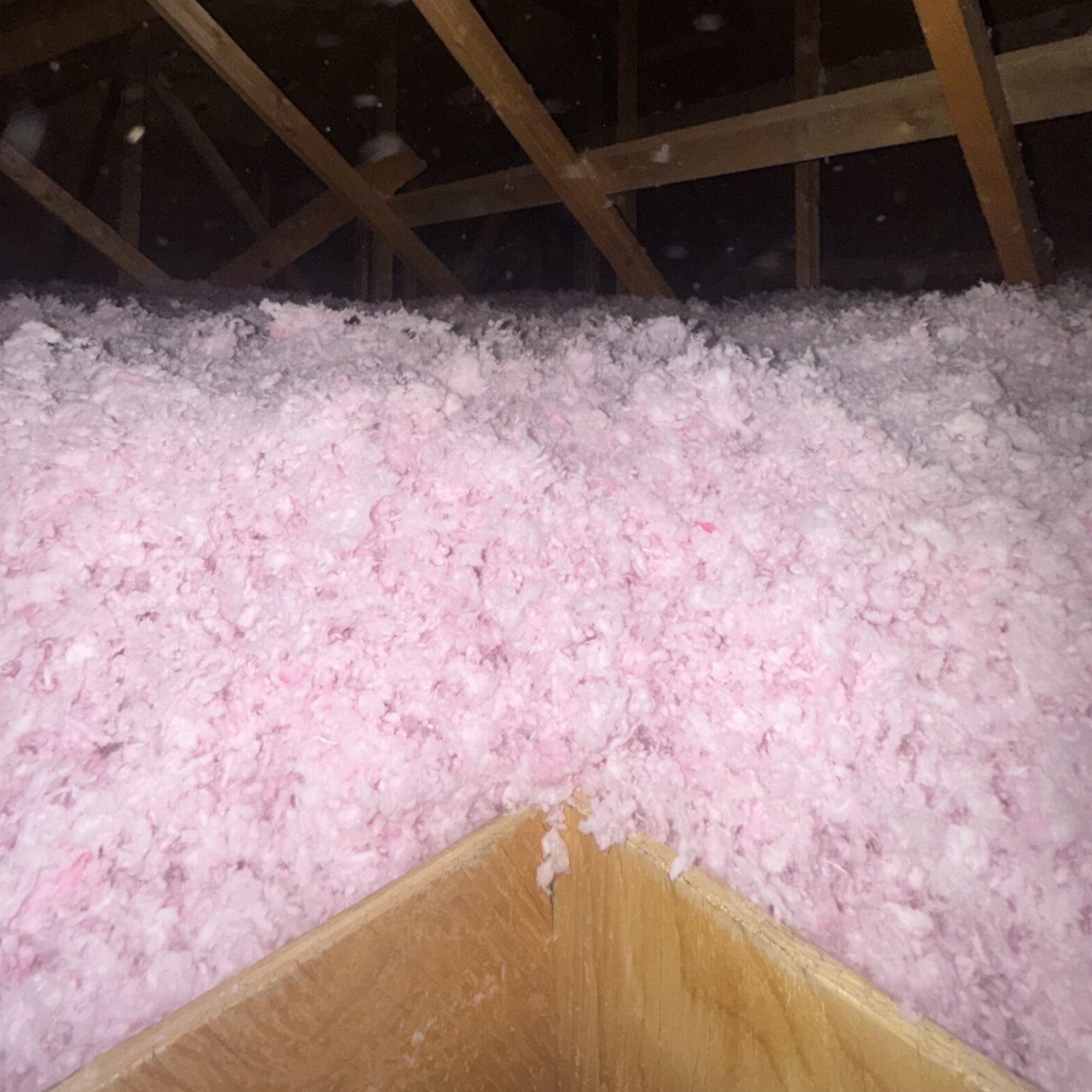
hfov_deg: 74.8
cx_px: 521
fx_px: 714
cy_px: 305
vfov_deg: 70.9
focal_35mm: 20
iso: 64
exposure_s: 1/122
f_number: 2.2
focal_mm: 2.22
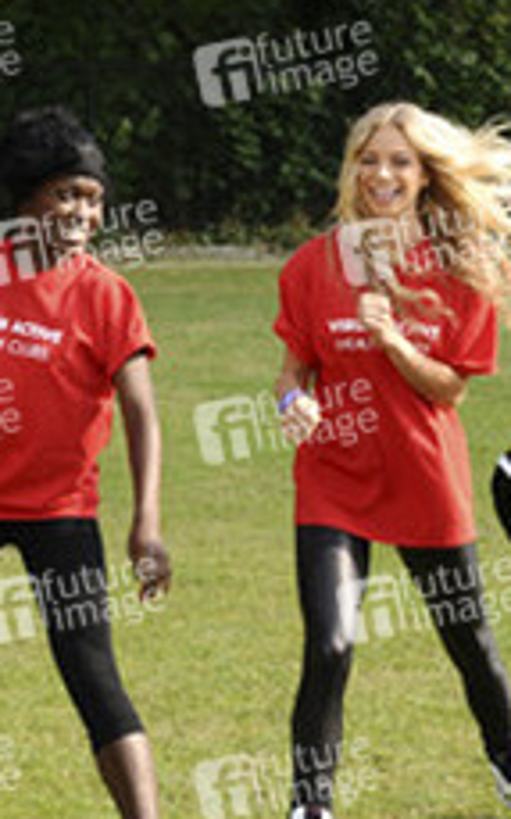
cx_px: 332
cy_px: 511
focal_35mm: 114
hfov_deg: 11.5
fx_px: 2542
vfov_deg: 18.3
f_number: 4
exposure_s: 1/250
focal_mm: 38
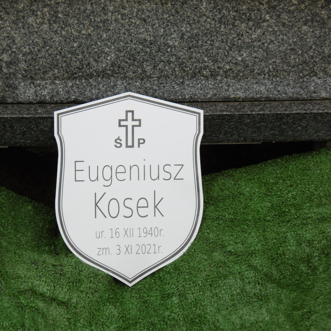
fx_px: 1536
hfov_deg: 12.3
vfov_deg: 12.3
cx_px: 129
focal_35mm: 142
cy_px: 166
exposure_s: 1/100
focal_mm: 21.5
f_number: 5
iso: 160
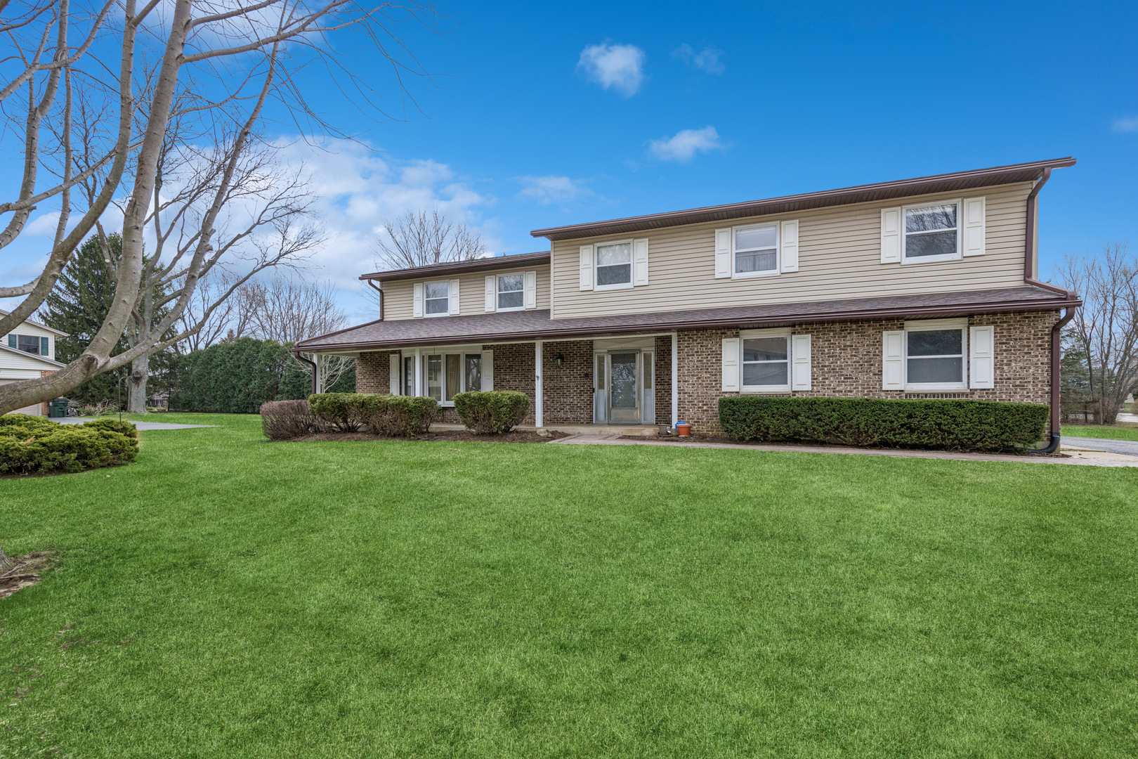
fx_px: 506
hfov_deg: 96.7
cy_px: 380
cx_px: 569
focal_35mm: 16
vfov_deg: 73.7
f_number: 8
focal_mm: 16
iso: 400
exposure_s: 1/1000
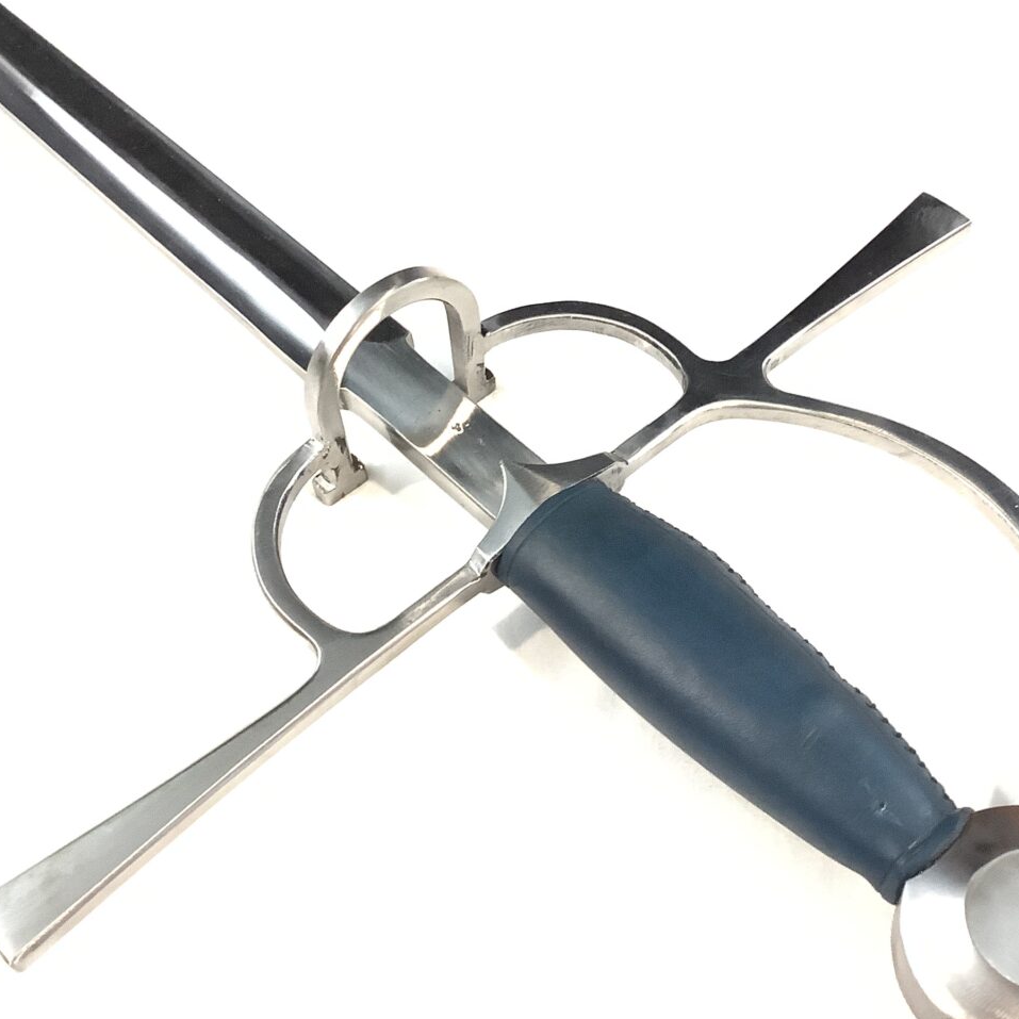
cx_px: 618
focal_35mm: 44
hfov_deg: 38.2
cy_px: 597
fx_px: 1465
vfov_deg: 38.2
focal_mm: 3.3
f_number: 2.4
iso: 400
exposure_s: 1/60
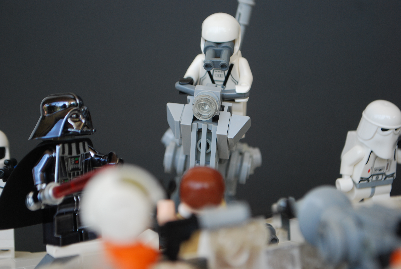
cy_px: 134
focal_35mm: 82
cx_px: 200
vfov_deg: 16.6
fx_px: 920
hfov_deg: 24.6
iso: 280
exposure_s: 1/60
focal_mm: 55
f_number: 5.6
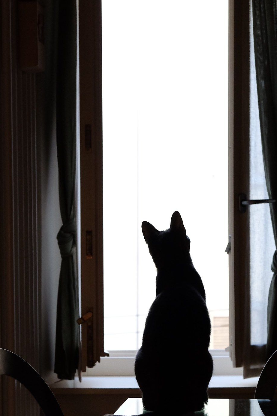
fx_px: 900
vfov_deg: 25.7
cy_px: 305
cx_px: 171
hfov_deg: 17.5
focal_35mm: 78
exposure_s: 1/60
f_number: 4
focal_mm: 30.2
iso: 2500
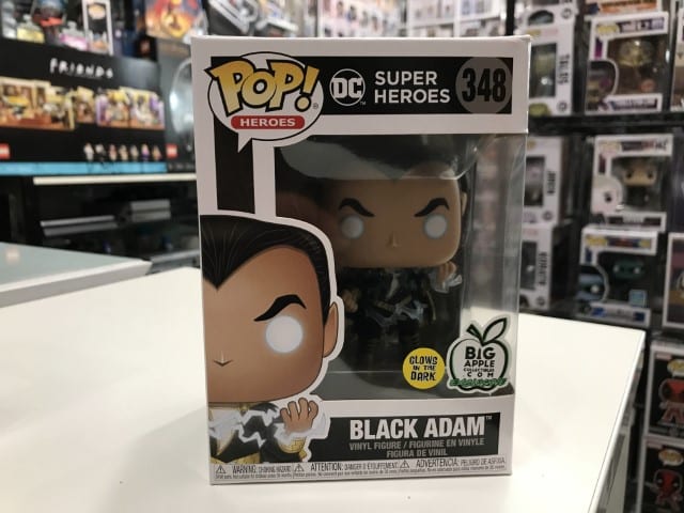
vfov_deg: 49.7
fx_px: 553
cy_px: 256
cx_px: 342
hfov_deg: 63.4
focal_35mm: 28
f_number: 1.8
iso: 40
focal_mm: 3.99
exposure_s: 1/17
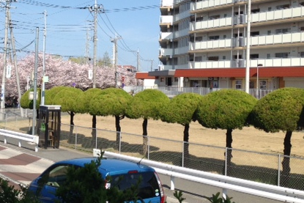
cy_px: 75
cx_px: 92
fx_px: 473
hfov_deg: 35.1
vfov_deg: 24.1
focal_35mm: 56
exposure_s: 1/2016
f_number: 2.4
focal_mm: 4.28
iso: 50
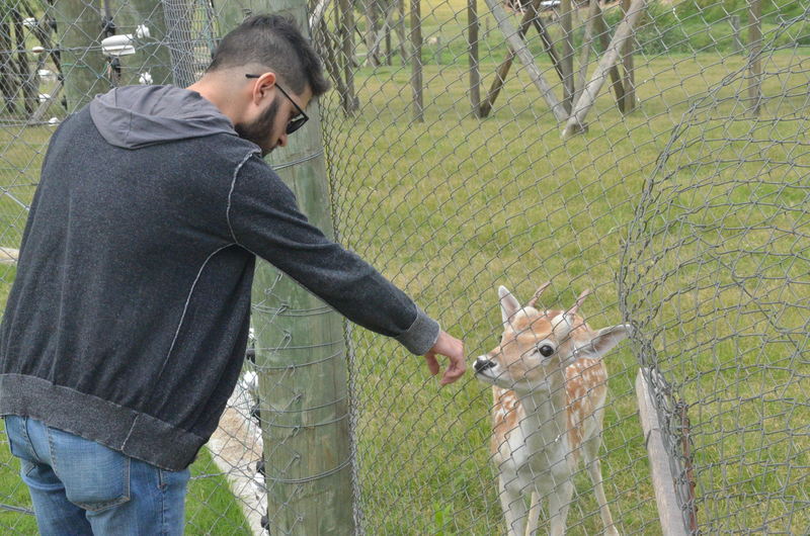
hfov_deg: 32.0
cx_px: 405
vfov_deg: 21.5
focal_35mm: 63
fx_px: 1415
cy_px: 268
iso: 4000
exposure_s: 1/1250
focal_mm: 42
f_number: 18
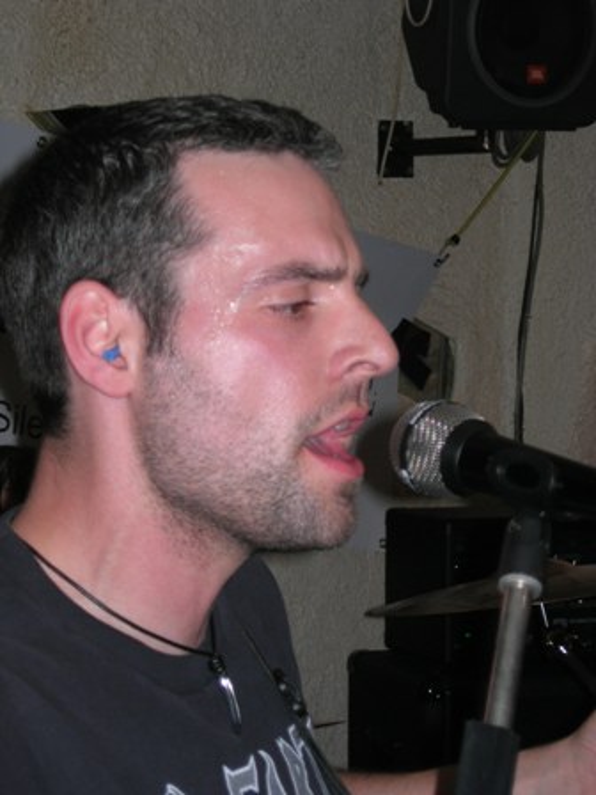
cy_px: 398
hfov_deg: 13.1
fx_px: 2594
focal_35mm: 113
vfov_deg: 17.4
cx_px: 298
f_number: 4.9
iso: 64
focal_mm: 23.4
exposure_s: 1/60.1
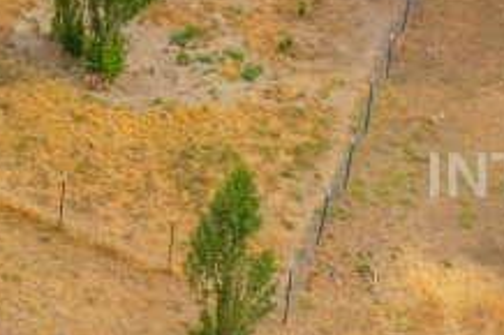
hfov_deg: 16.0
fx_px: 1581
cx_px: -333
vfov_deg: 10.5
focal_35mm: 113
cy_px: -446
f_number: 2.8
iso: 130
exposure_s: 1/80
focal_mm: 8.38
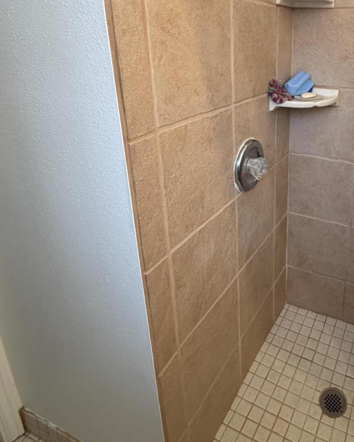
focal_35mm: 25
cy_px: 135
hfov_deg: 51.9
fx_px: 327
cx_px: 299
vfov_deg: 65.6
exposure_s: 1/60
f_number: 2.2
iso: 200
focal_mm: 2.22
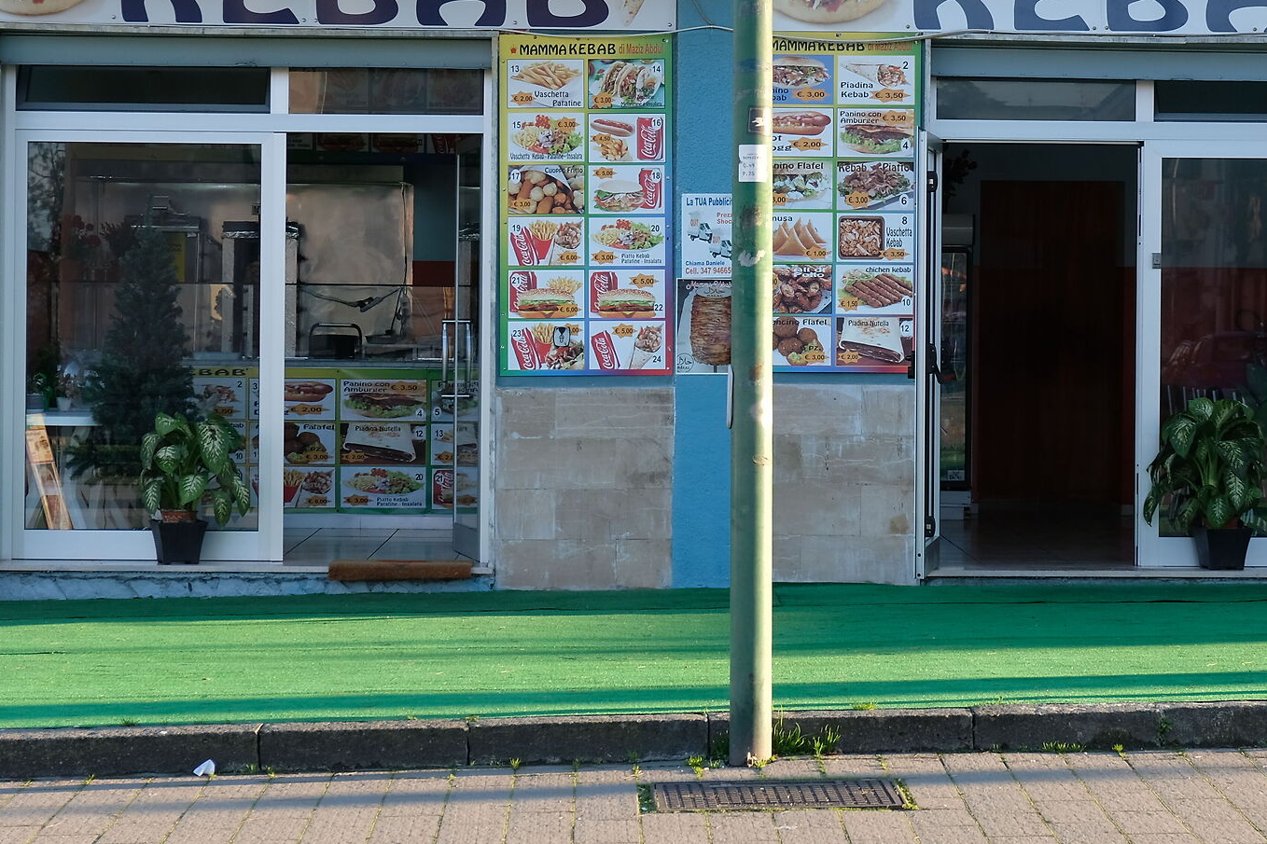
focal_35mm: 99
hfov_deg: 20.6
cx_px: 743
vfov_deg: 13.8
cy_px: 288
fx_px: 3484
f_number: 3.6
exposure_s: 1/250
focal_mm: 37.4
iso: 250
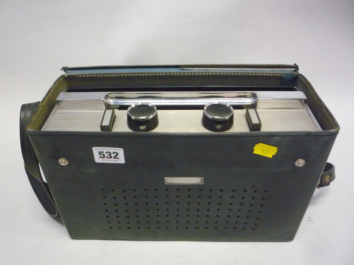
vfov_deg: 46.8
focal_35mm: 30
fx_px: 307
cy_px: 132
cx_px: 177
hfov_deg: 60.0
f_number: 3.3
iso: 800
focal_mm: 5.2
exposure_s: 1/40
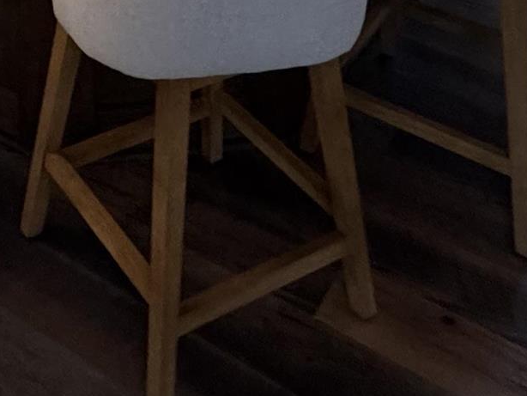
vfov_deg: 15.4
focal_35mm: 70
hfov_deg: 26.5
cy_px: -461
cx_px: 24
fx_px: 1066
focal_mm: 2.22
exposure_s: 1/120
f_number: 2.2
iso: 320
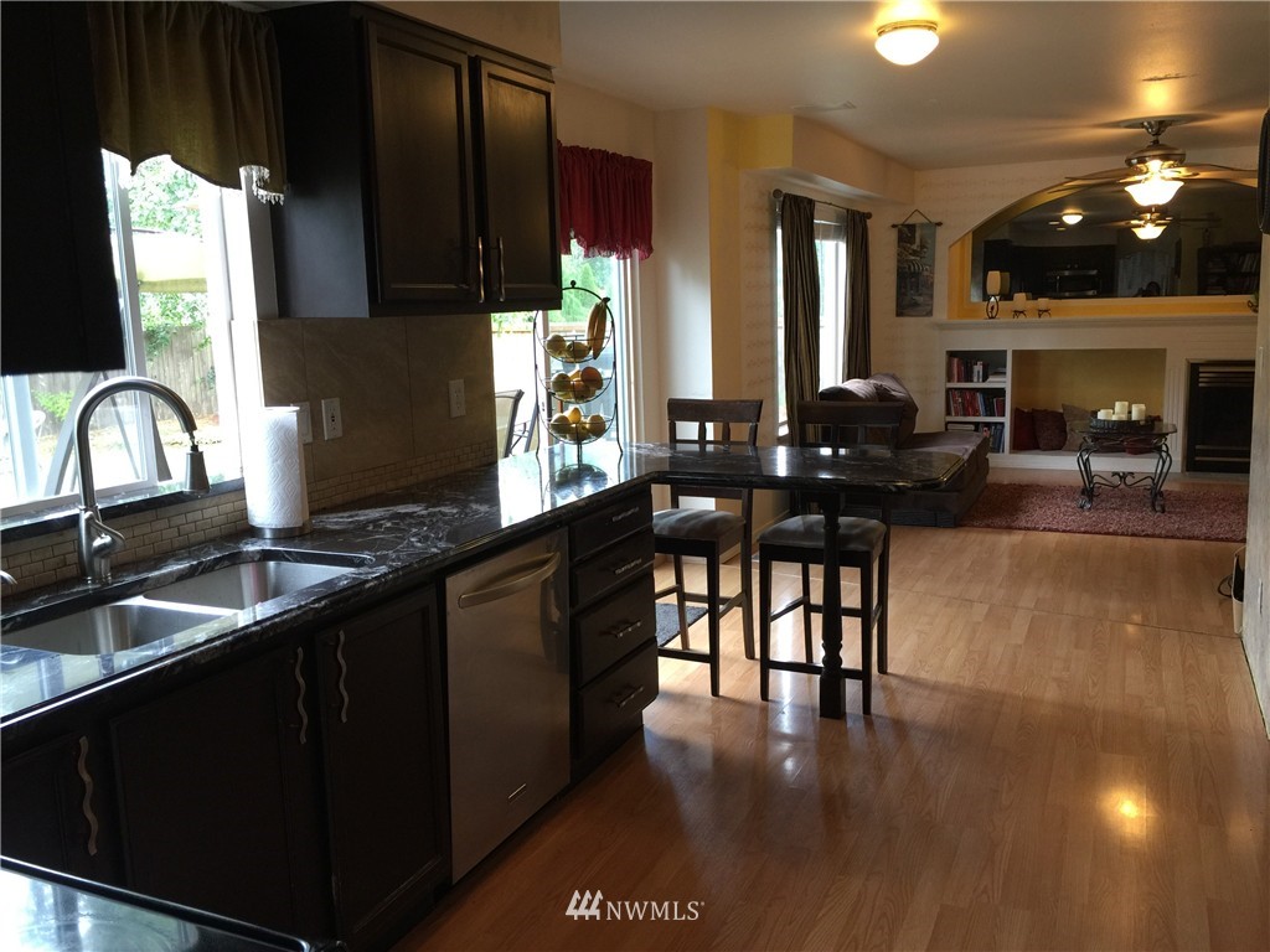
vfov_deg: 48.2
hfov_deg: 61.7
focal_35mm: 29
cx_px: 635
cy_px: 476
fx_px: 1064
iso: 40
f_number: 2.2
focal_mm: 4.15
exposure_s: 1/30
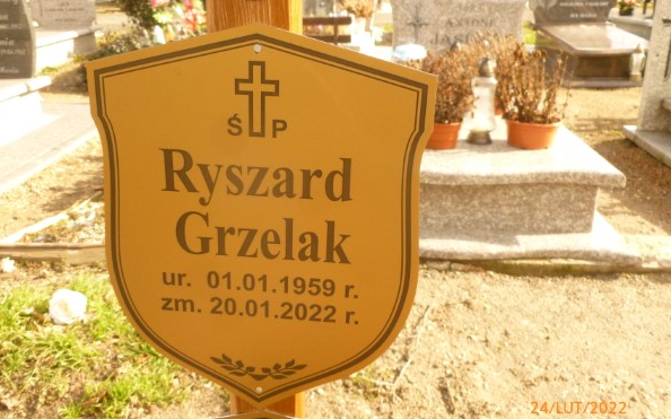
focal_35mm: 32
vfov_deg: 39.4
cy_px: 191
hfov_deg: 59.6
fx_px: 585
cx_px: 312
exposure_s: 1/320
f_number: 3.3
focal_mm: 5
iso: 200
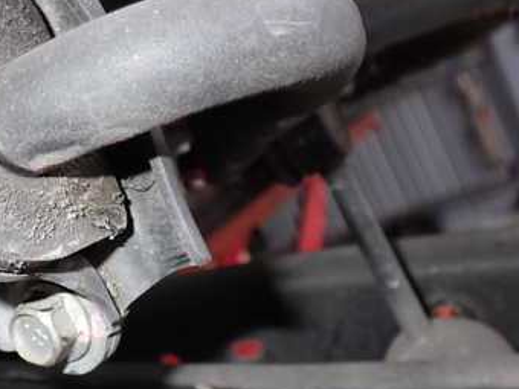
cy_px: 180
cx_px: 171
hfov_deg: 35.8
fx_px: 795
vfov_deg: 27.5
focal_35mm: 53
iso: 200
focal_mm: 5.4
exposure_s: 1/30
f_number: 6.3
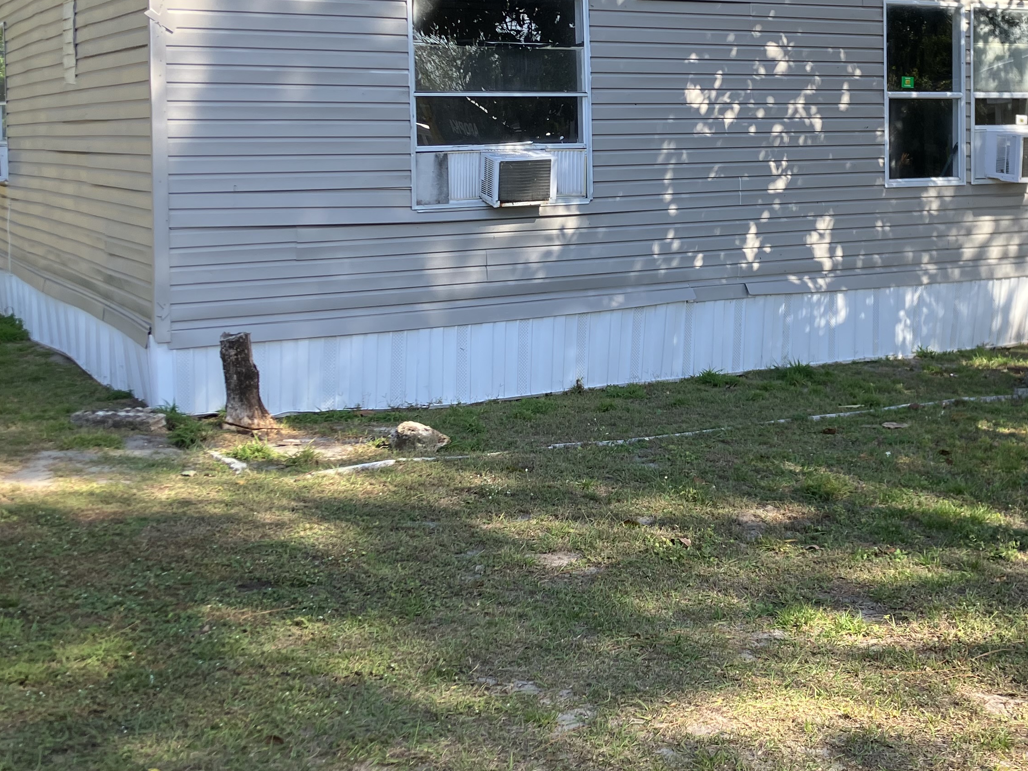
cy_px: 195
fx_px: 1485
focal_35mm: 50
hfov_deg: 37.1
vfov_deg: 28.7
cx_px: 792
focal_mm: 3.99
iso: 32
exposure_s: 1/486
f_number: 1.8
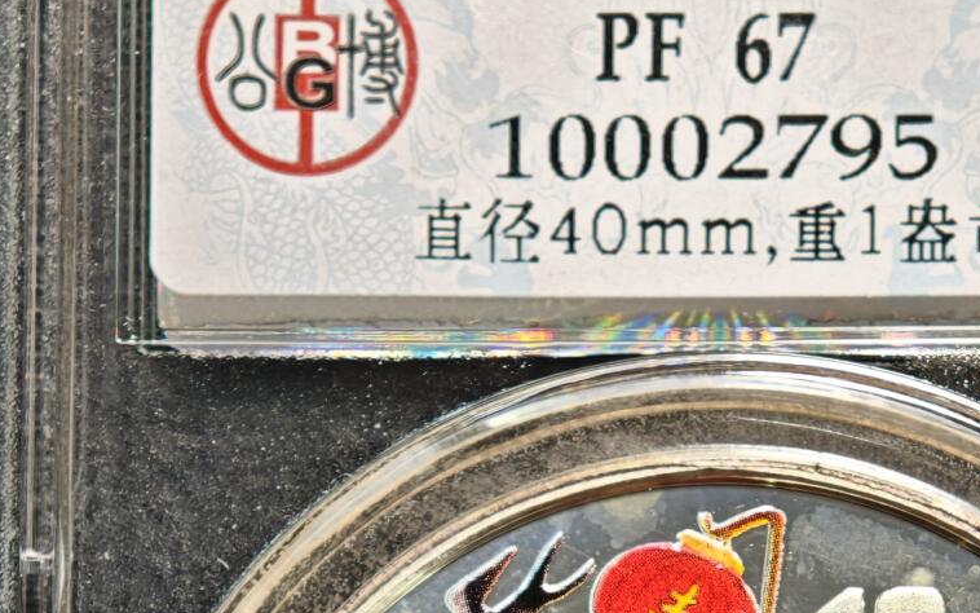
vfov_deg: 8.6
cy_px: 745
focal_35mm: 151
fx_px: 4034
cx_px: 730
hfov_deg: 13.8
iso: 500
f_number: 2
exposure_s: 1/111
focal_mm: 9
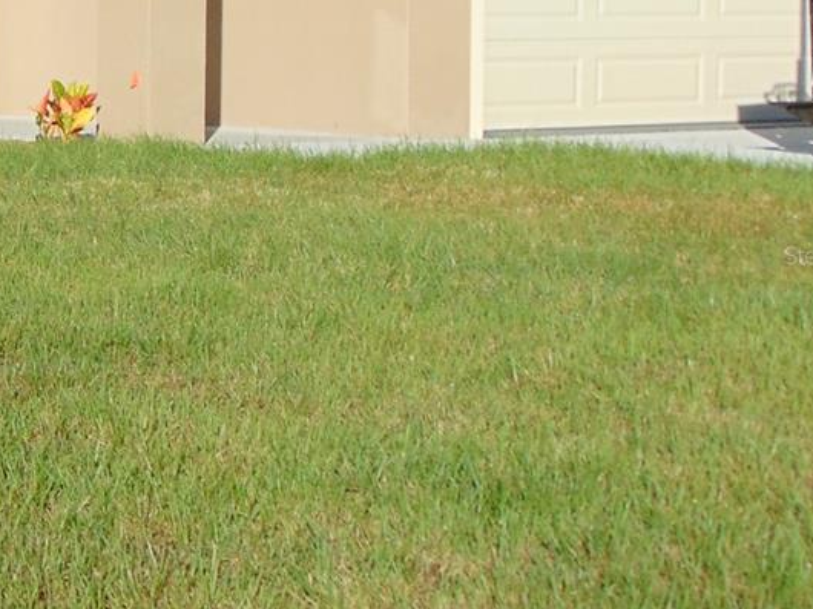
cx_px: -330
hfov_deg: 12.6
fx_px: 3545
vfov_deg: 9.8
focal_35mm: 151
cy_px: 255
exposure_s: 1/160
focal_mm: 9
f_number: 9
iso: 80
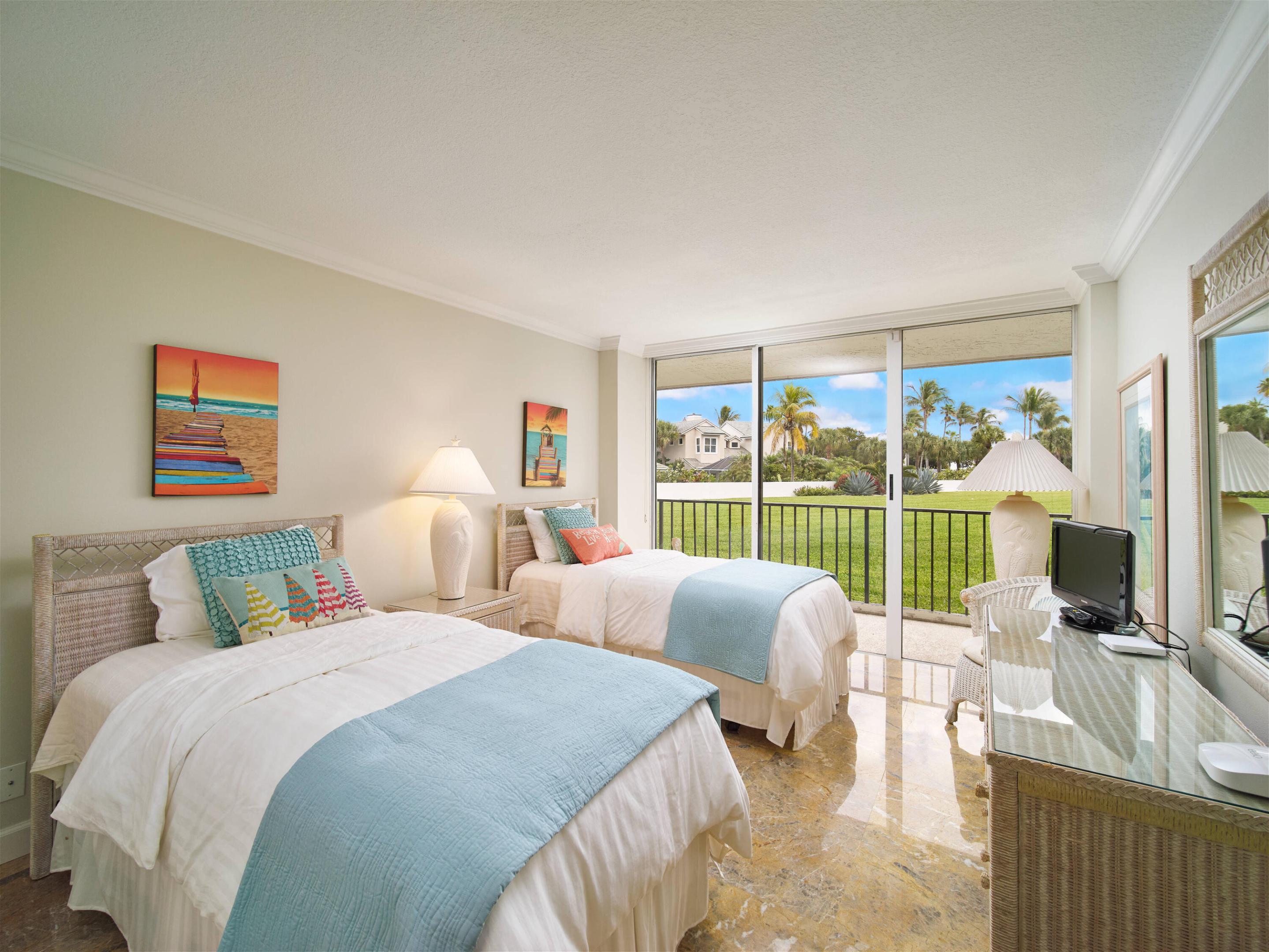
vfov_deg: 85.7
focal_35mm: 14
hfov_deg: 102.0
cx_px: 634
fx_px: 513
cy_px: 476
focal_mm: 7
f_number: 4
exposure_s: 1/250
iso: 100
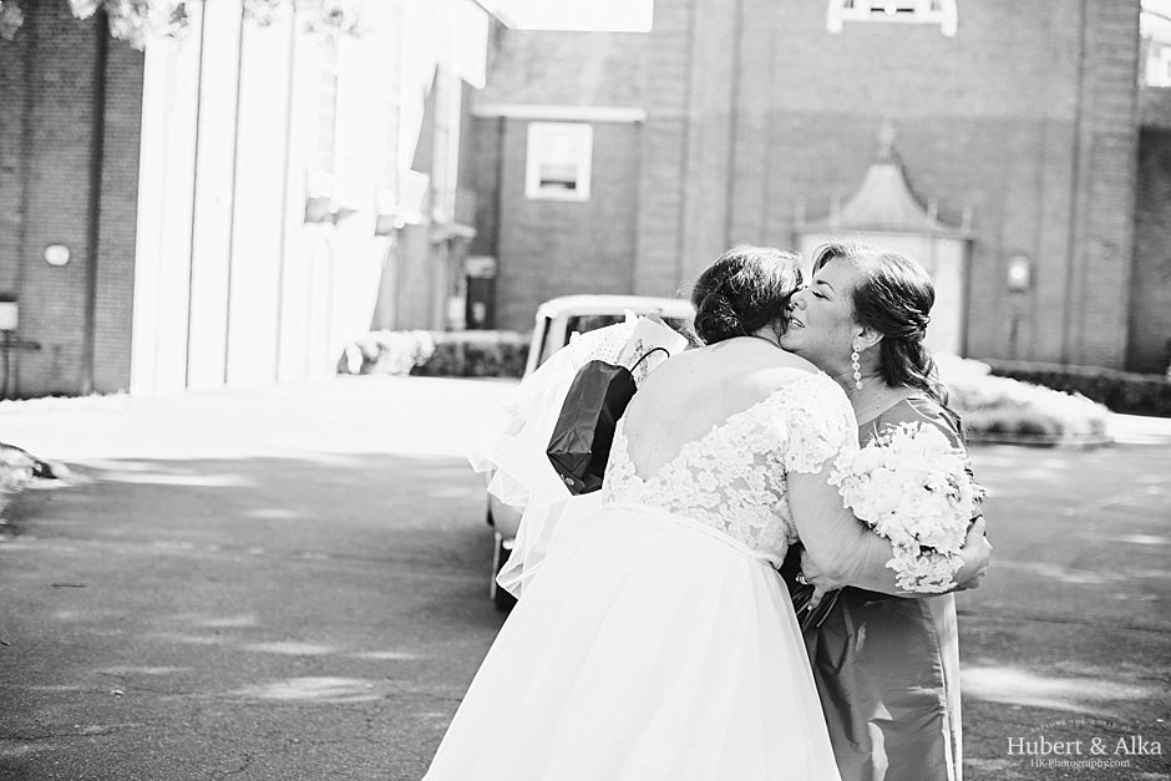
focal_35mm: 50
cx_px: 586
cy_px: 390
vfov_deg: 27.0
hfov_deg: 39.6
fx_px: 1627
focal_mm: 50
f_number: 2.5
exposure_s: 1/1250
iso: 500
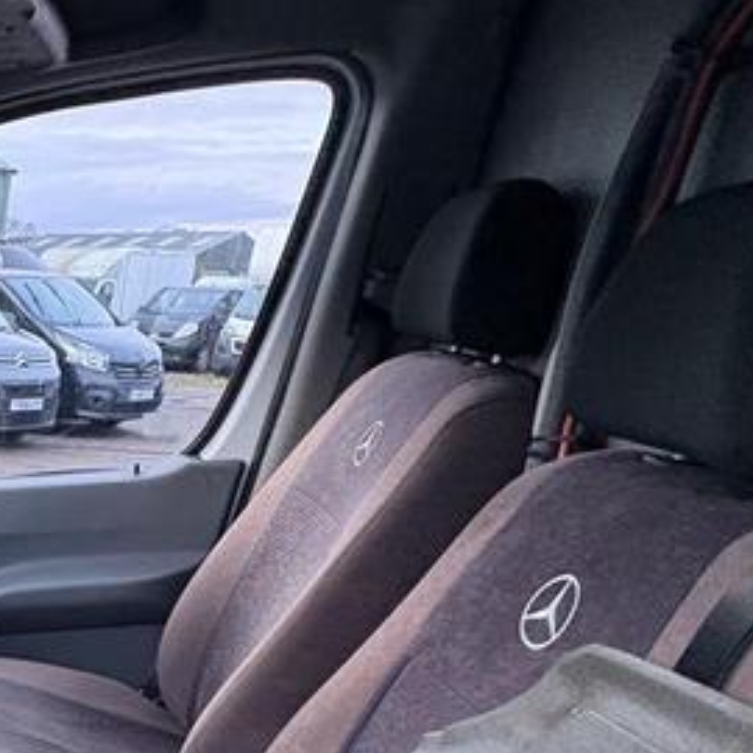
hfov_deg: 30.1
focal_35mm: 41
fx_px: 1009
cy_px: 622
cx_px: -284
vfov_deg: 39.0
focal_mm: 2.22
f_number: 2.2
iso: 1000
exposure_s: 1/59
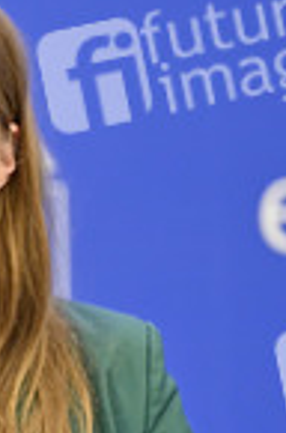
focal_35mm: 456
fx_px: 5460
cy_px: 511
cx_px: -80
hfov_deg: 3.0
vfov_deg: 4.5
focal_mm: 165
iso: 2000
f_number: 2.8
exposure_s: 1/320
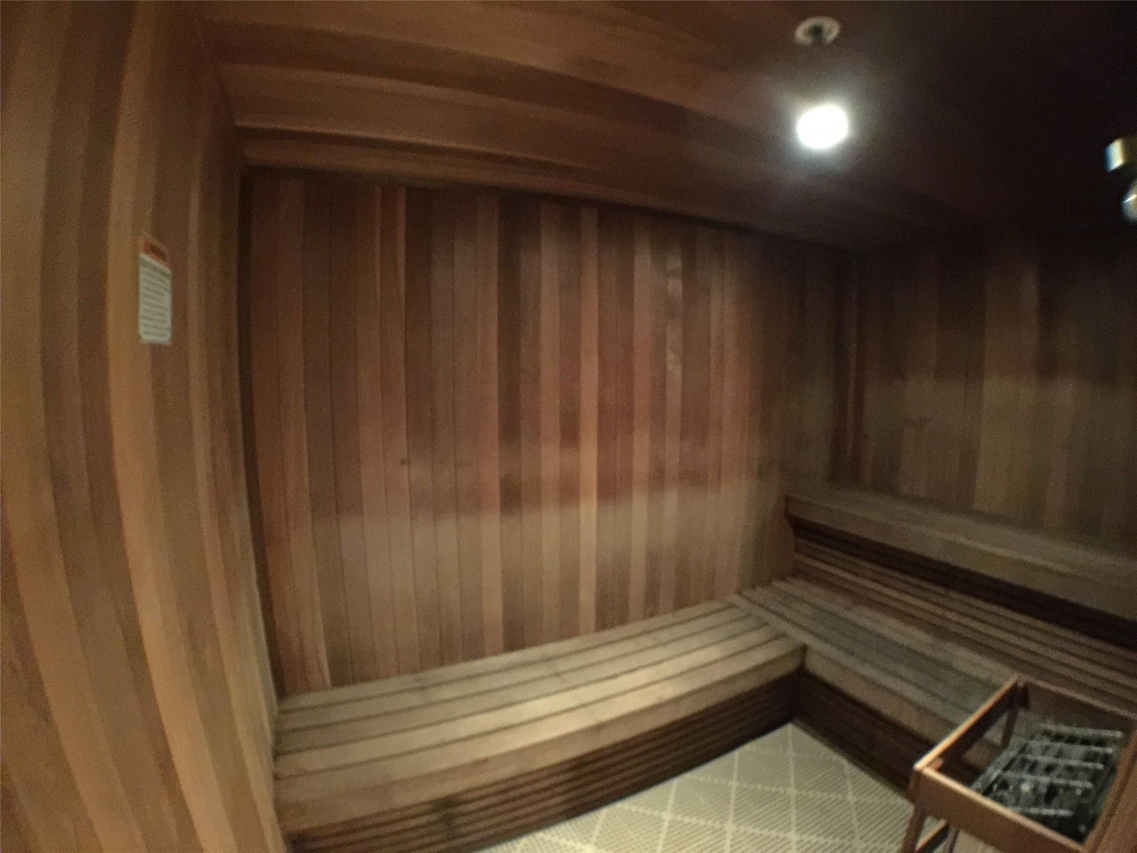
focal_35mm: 29
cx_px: 568
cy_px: 426
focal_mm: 4.15
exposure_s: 1/4
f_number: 2.2
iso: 500
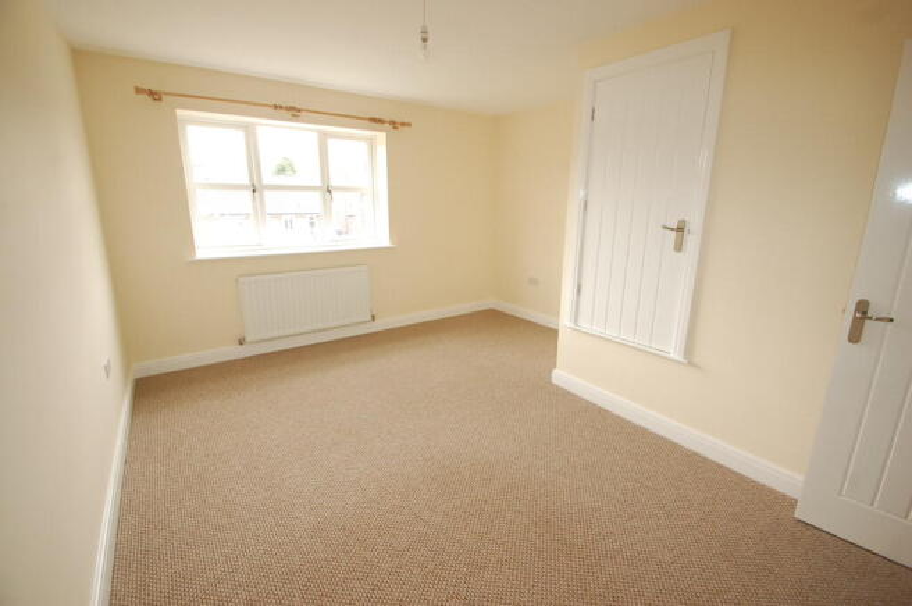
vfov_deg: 77.2
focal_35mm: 15
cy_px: 303
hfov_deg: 100.4
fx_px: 380
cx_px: 456
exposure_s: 1/200
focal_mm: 10
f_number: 4.5
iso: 1600
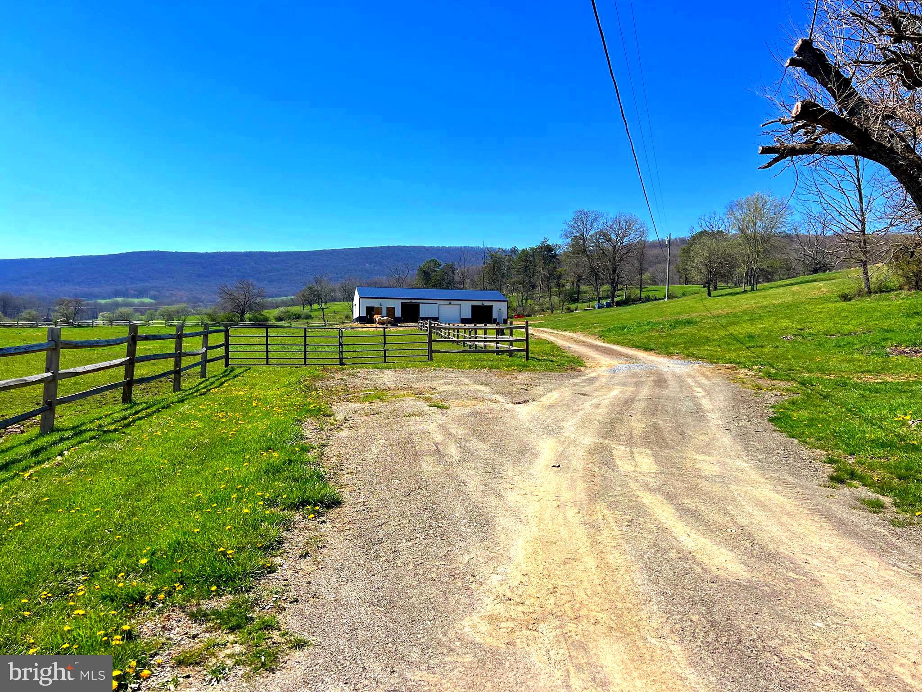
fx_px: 693
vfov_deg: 53.1
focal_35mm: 26
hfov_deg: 67.3
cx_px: 461
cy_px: 346
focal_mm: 5.7
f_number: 1.5
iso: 50
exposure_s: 1/4444
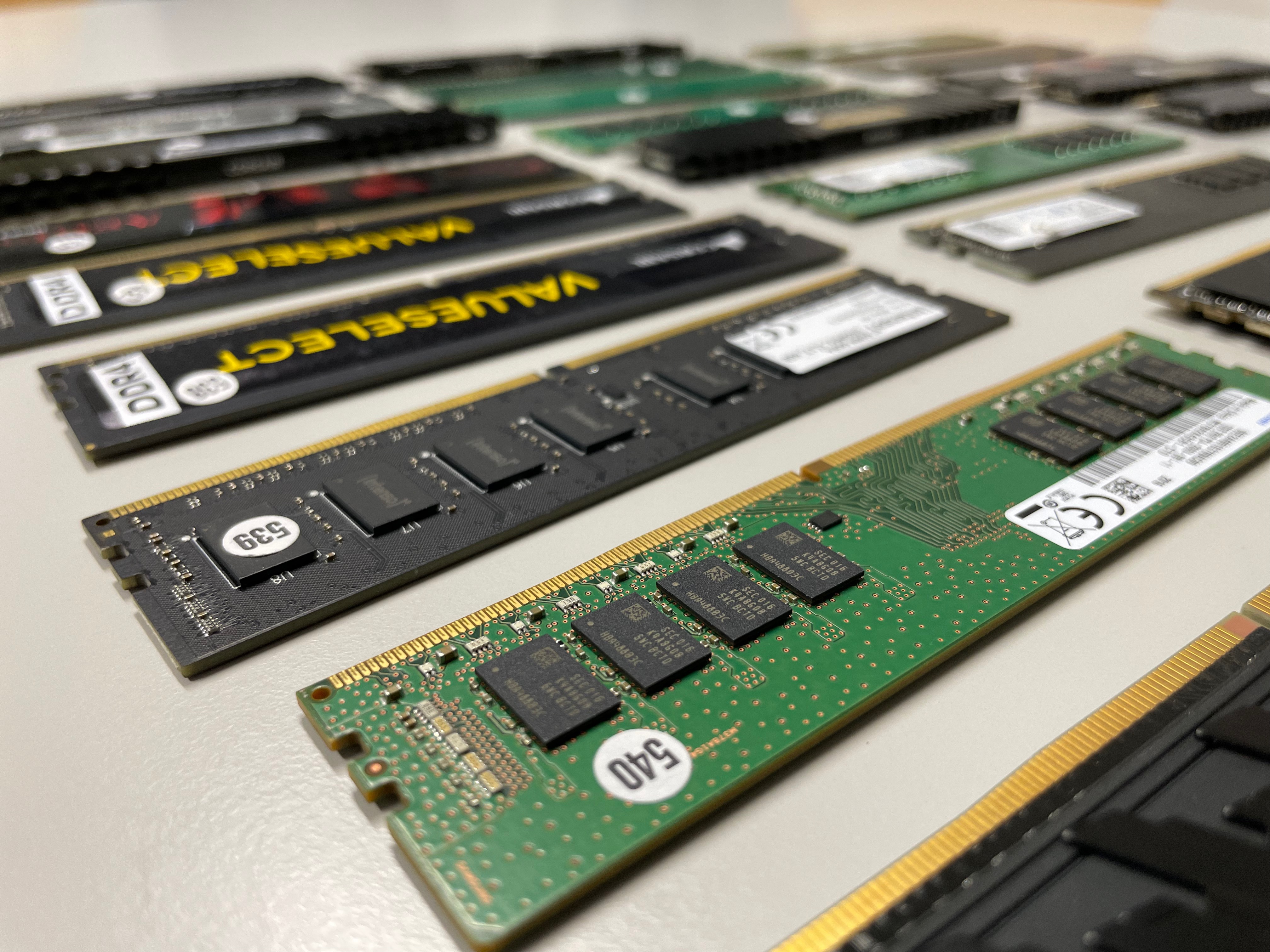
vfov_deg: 53.1
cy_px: 476
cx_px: 635
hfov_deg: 67.3
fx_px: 954
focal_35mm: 26
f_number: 1.6
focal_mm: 4.2
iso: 80
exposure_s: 1/50
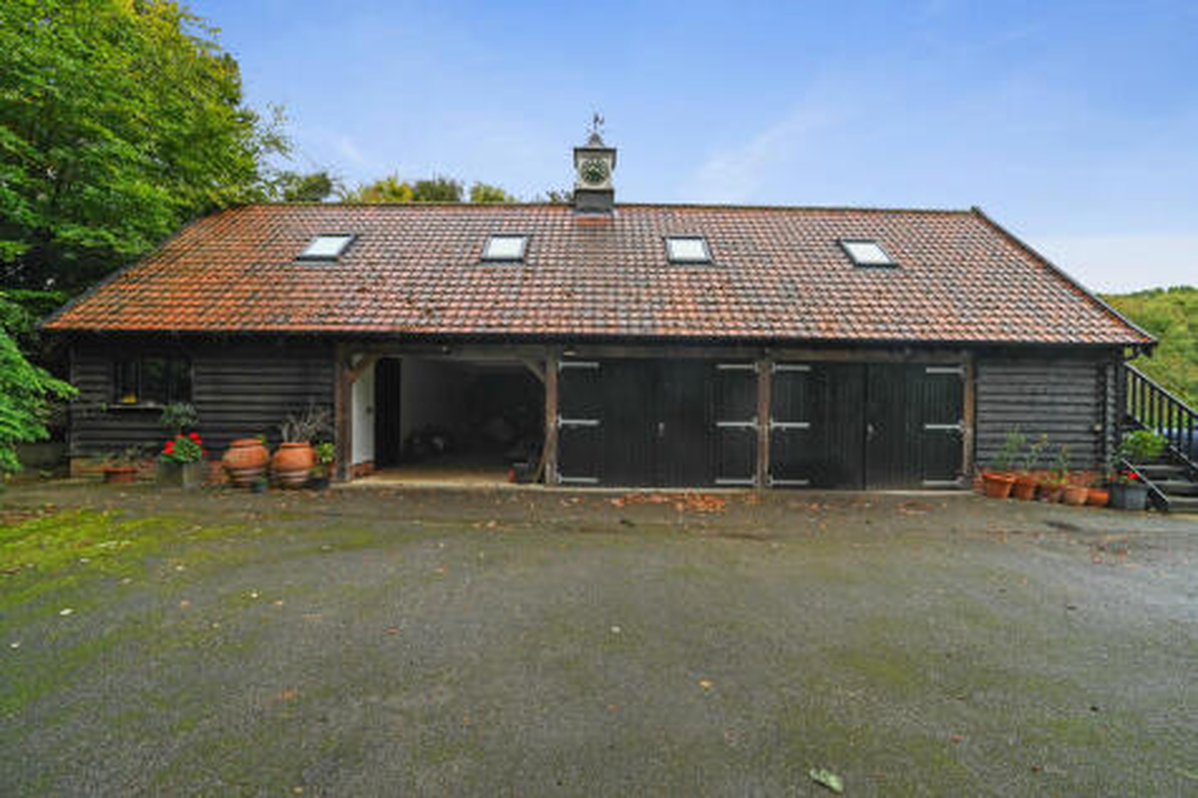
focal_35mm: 14
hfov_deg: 104.3
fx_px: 466
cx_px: 599
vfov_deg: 81.2
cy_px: 399
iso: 500
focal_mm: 14
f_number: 8
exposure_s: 1/100
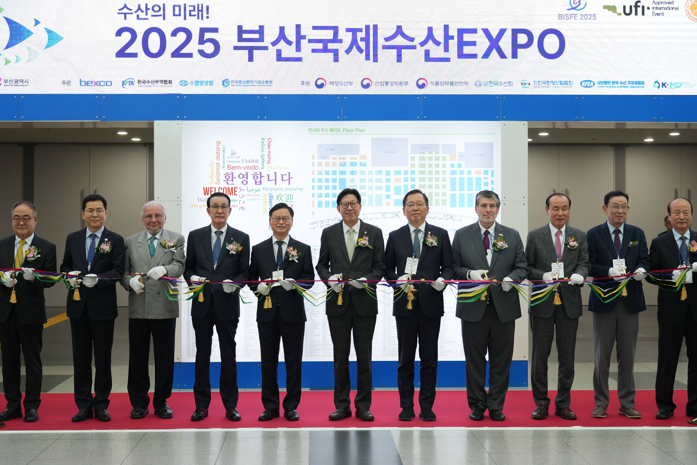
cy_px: 232
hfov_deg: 35.1
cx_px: 348
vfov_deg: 23.8
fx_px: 1103
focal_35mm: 57
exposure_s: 1/200
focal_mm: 57
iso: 1000
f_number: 4
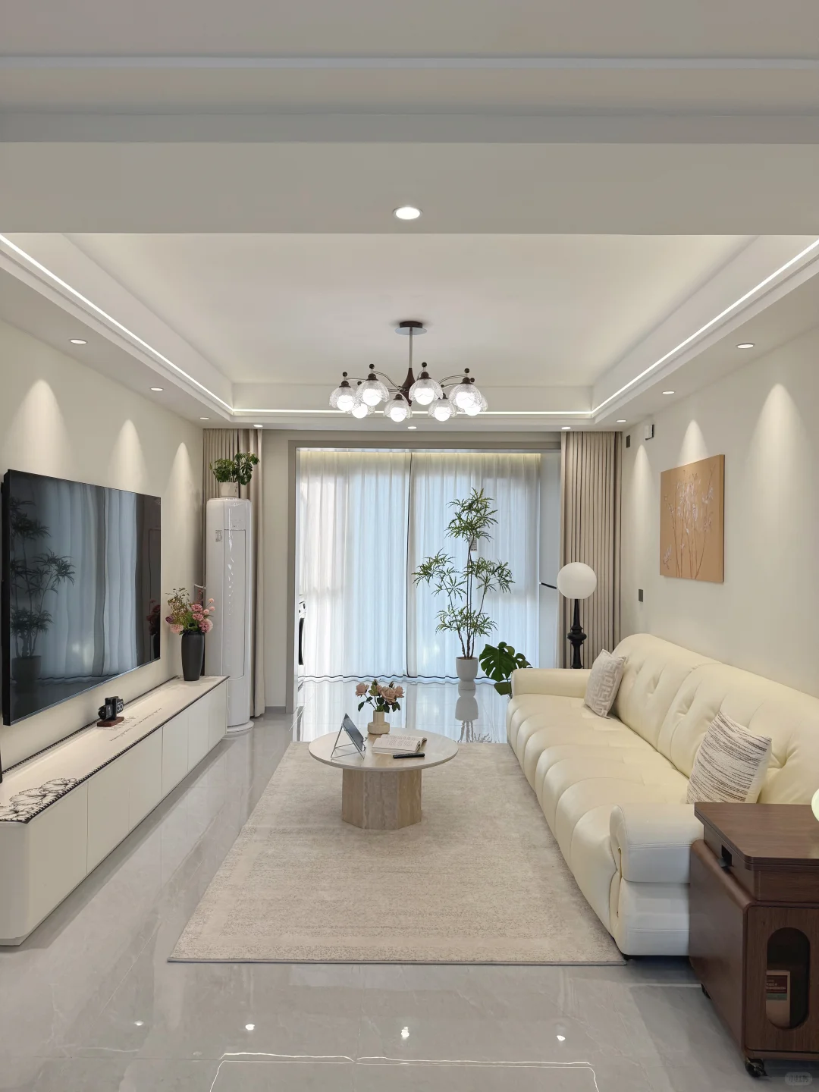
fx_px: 757
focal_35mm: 24
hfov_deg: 56.8
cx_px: 410
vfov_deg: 71.6
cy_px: 546
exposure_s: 1/456
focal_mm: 6.76
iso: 100
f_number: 1.78
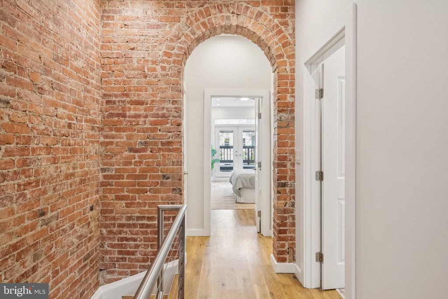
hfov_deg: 81.2
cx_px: 224
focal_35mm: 21
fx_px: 261
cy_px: 150
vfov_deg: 59.6
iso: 640
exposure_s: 1/20
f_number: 7.1
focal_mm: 21
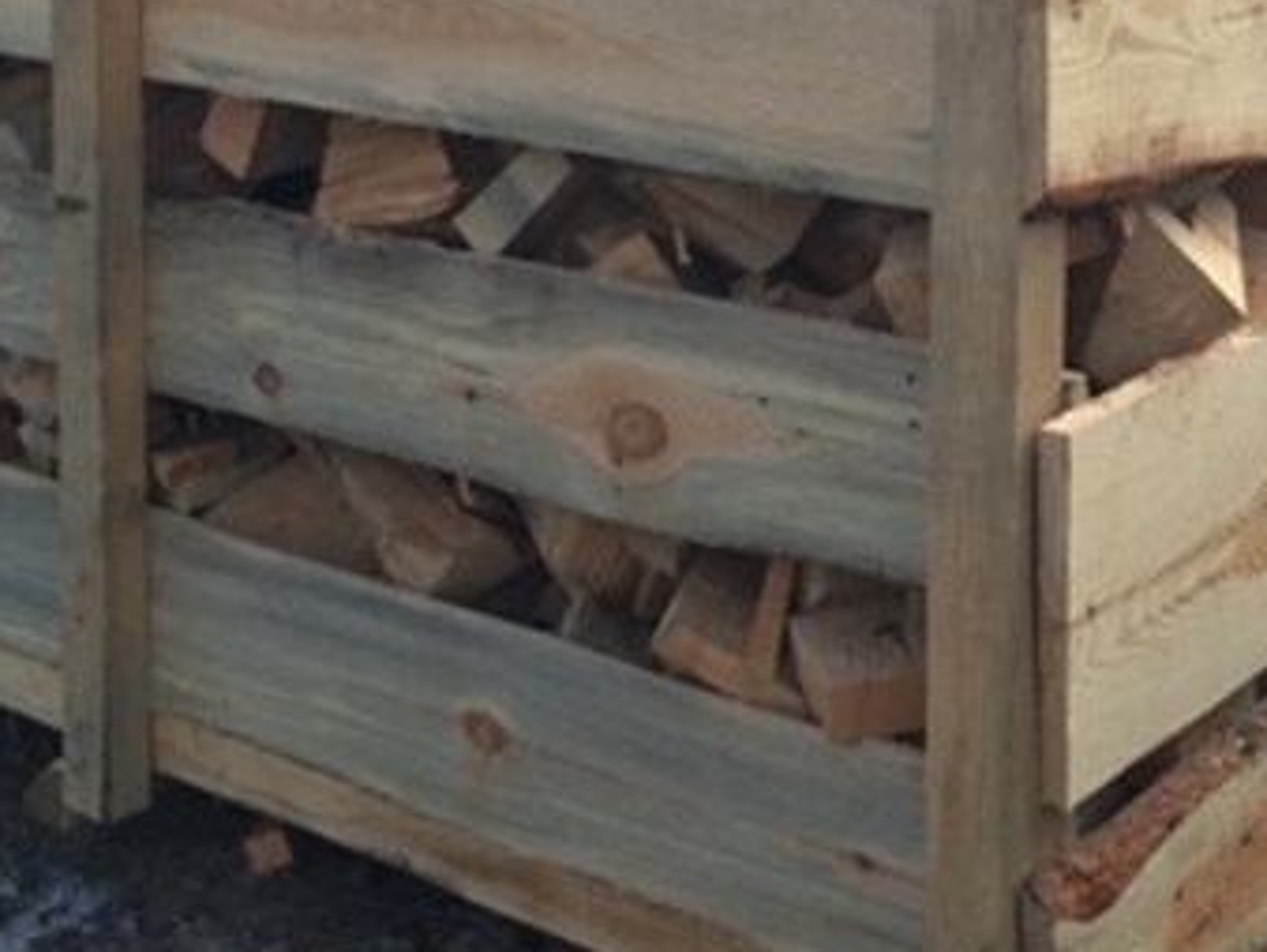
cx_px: 832
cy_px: 22
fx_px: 2601
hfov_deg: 27.2
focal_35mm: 71
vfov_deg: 20.2
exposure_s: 1/855
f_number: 2.2
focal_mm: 4.12
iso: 32
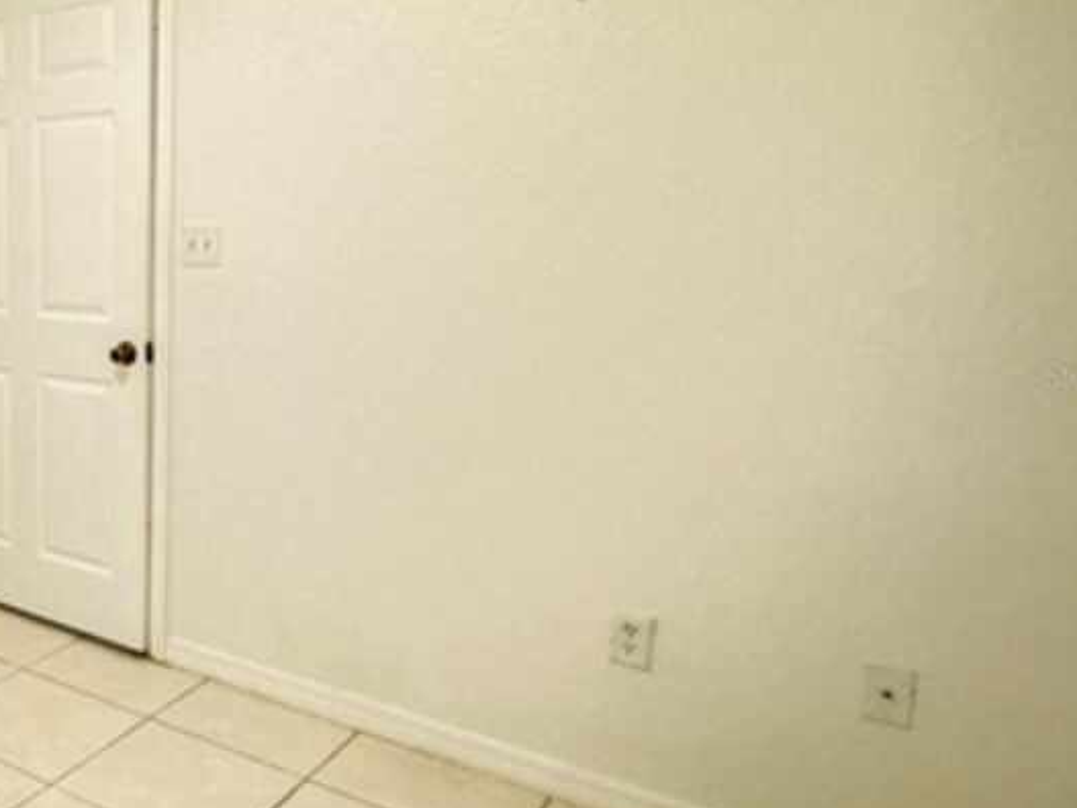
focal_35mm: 34
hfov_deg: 42.4
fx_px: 1058
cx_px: -110
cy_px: 374
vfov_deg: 41.8
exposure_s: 1/60
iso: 500
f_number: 2.2
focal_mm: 2.22
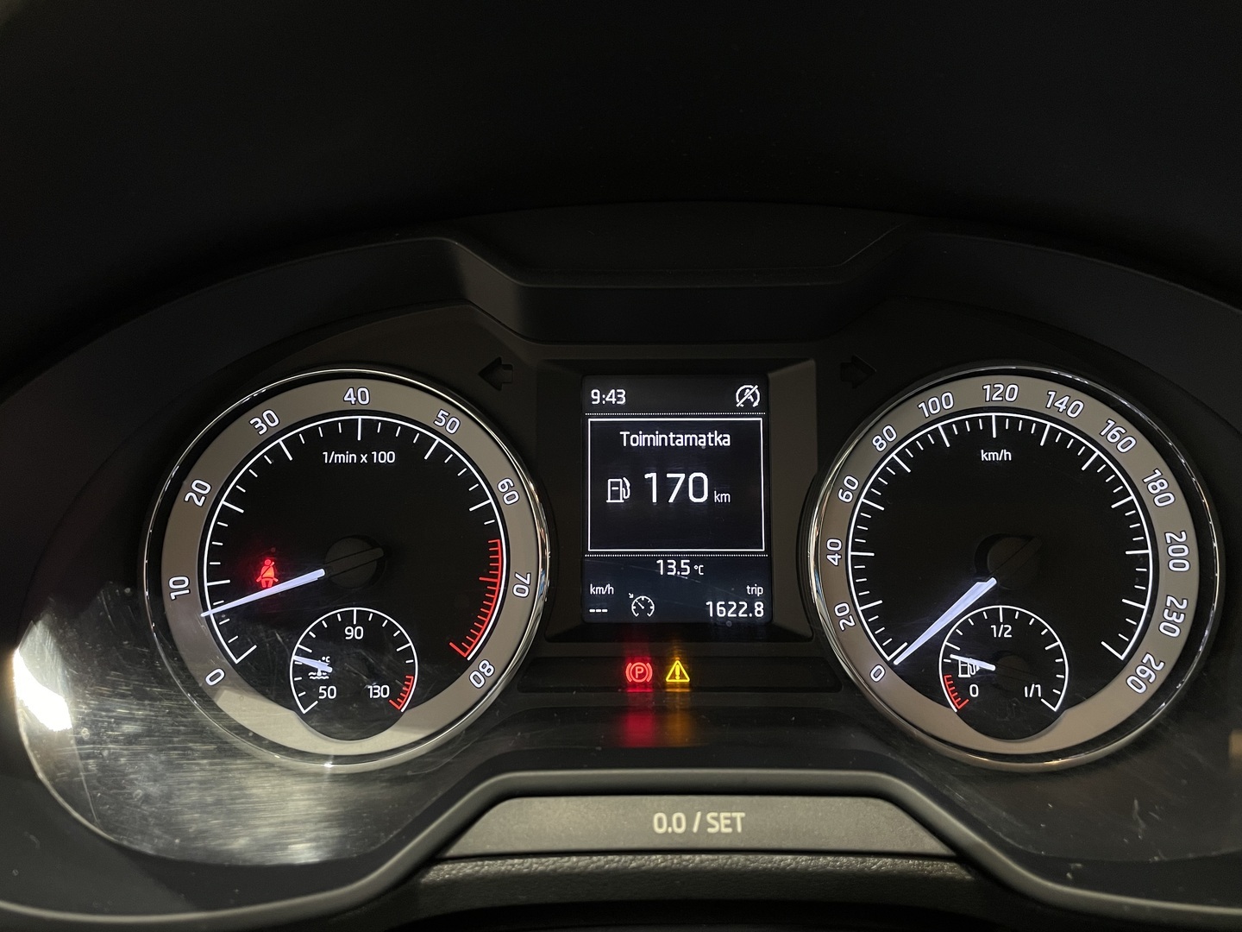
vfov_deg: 53.1
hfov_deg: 67.3
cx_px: 621
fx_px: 933
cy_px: 466
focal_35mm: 26
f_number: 1.6
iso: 320
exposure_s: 1/49
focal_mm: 4.2
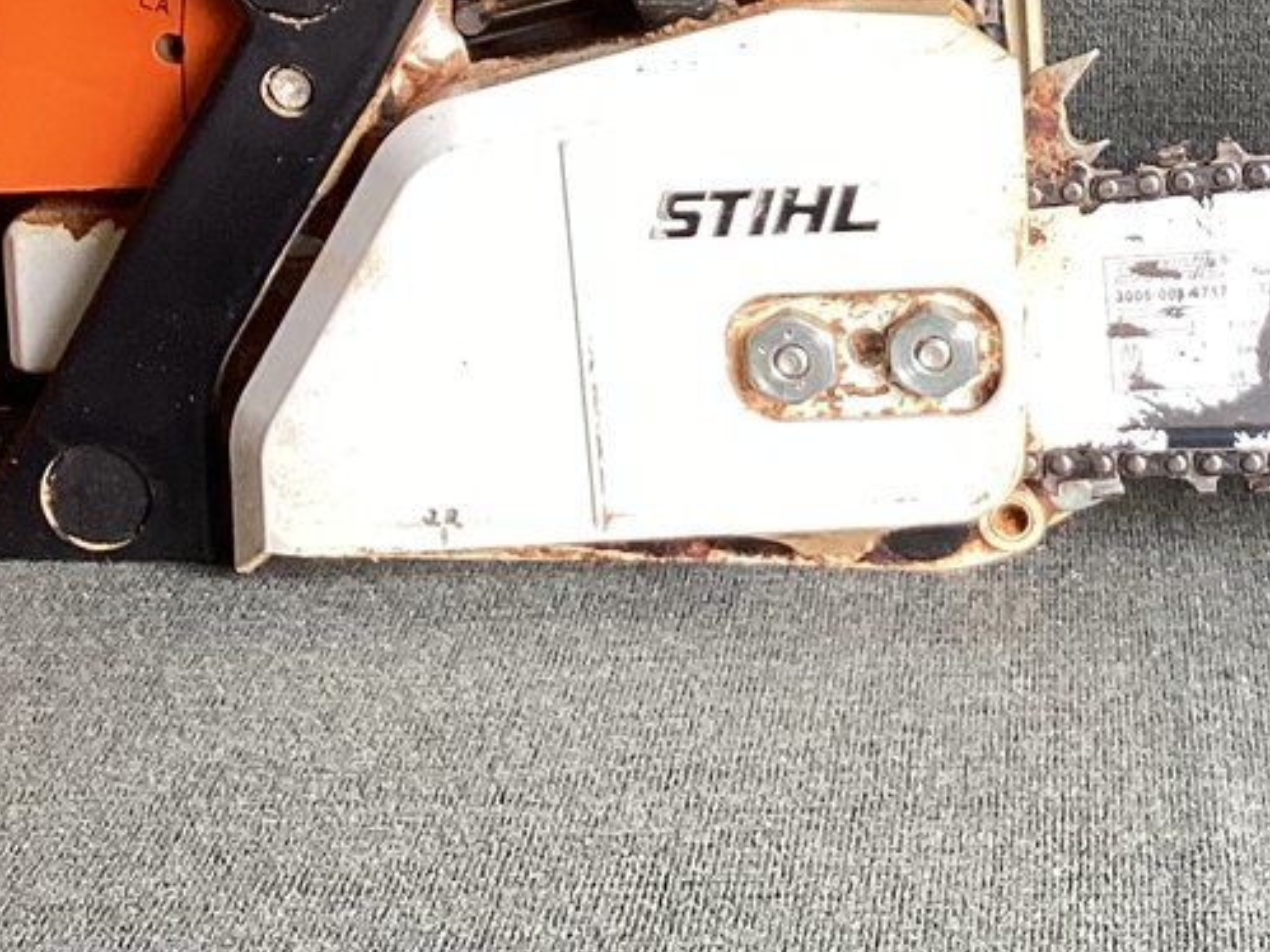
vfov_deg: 15.6
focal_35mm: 94
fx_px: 3448
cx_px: 1197
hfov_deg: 20.4
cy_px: 197
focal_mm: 3.3
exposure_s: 1/60
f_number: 2.4
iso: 64
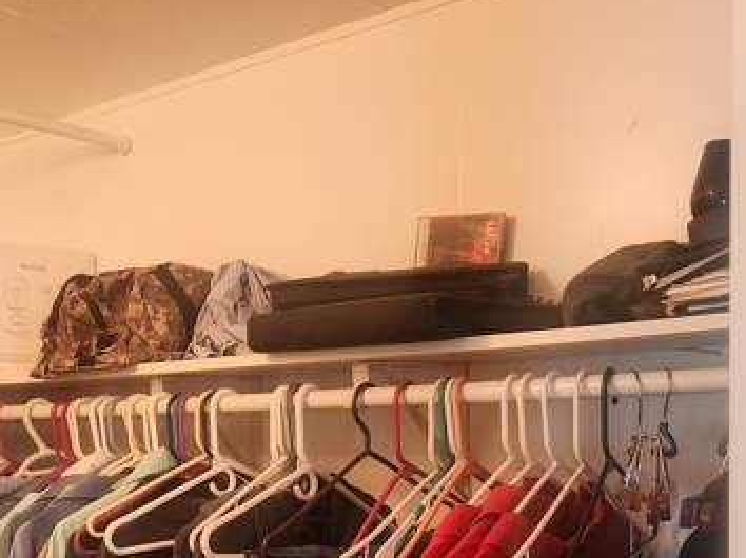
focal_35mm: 52
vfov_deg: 26.6
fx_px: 1120
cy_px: 552
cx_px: 219
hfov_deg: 36.3
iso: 500
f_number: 1.8
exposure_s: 1/120
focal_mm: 5.4
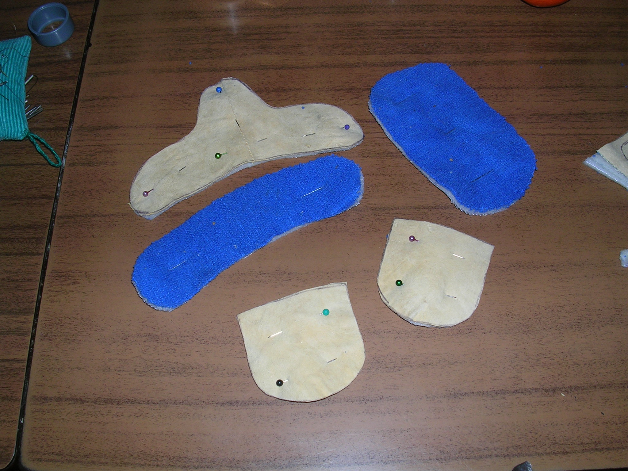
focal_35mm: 38
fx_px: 689
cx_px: 314
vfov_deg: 37.7
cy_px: 236
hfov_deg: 49.0
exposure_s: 1/60.1
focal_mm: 5.8
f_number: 5.6
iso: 50
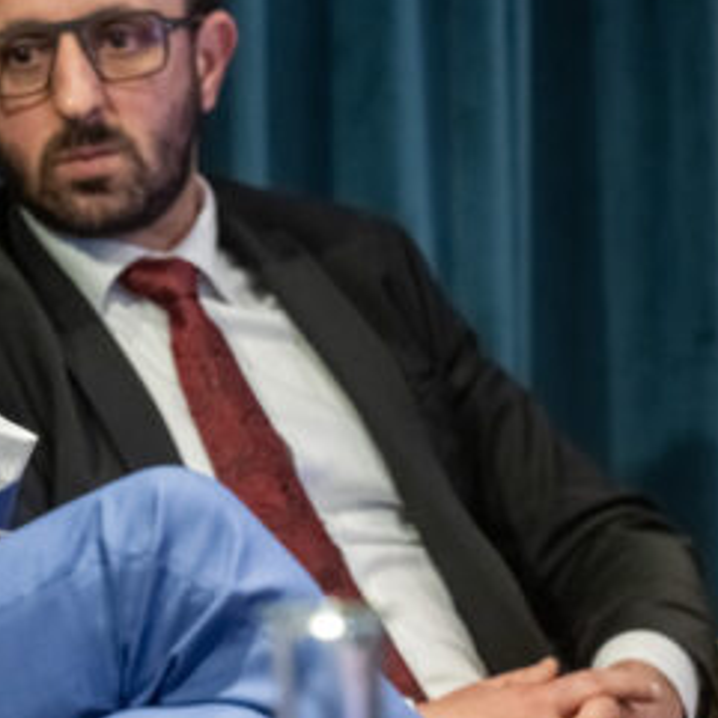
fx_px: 8049
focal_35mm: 343
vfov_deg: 5.1
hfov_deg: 5.1
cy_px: 453
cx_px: -131
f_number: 3.5
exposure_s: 1/125
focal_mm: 150
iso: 3200
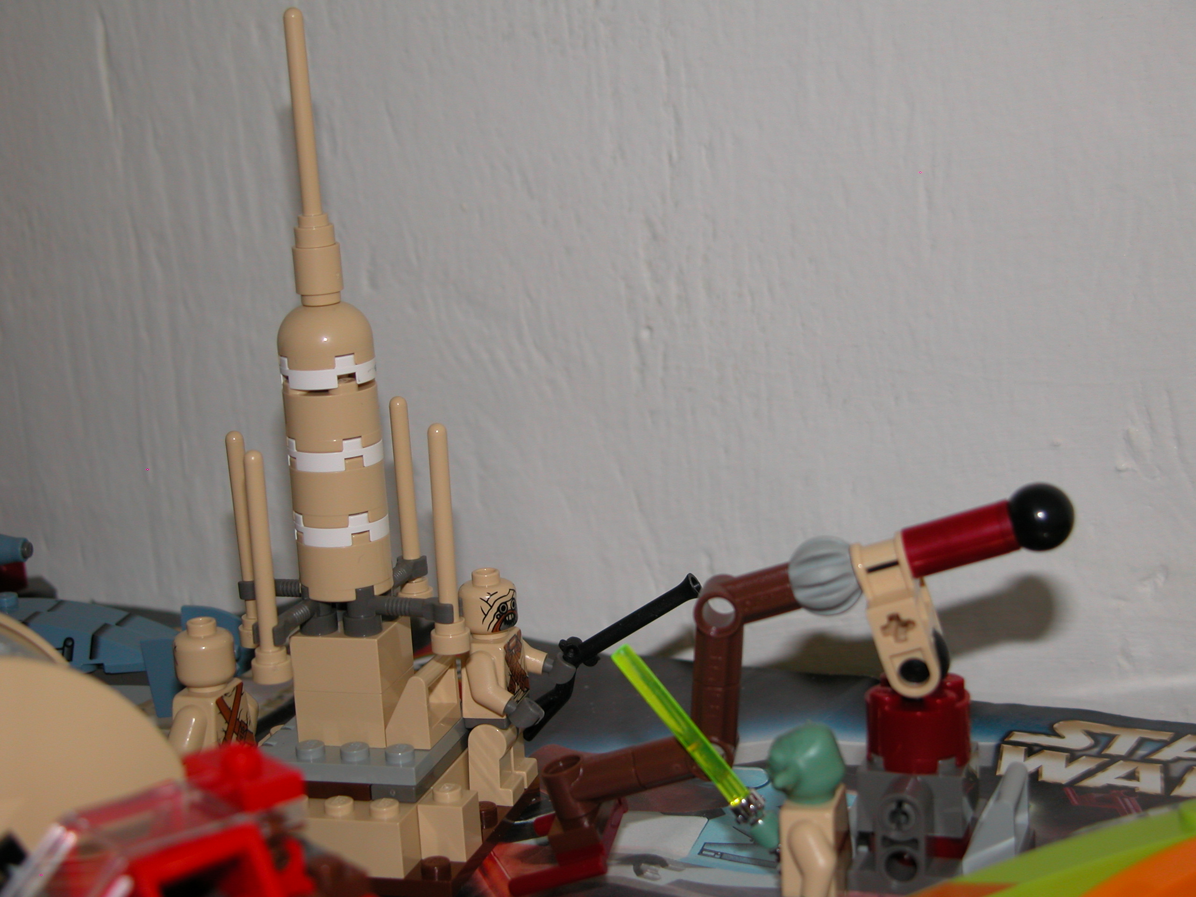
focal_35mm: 65
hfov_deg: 29.8
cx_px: 598
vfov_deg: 22.6
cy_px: 448
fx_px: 2246
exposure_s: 1/125
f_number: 3.2
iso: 100
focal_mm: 16.8
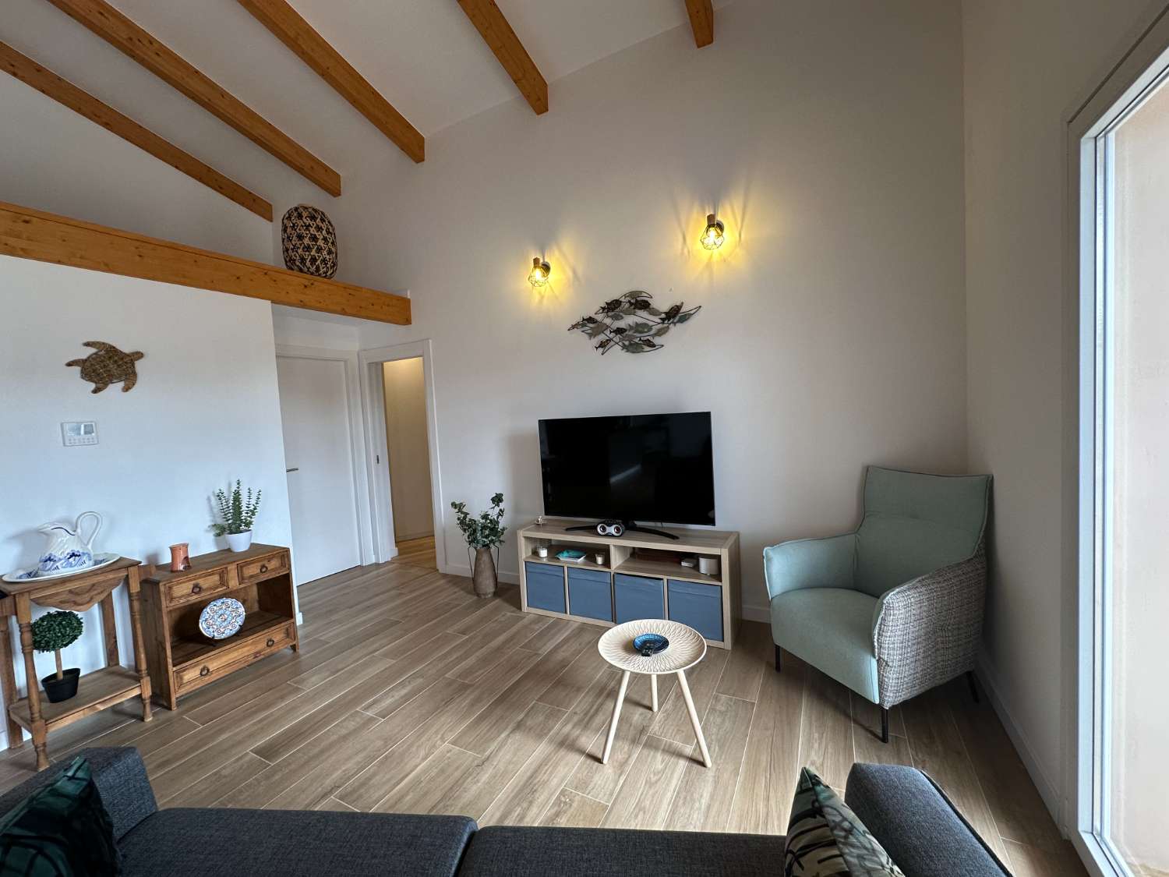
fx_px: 473
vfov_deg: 85.7
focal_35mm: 14
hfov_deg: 102.1
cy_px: 438
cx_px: 584
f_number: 2.2
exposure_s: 1/100
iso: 100
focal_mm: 2.22
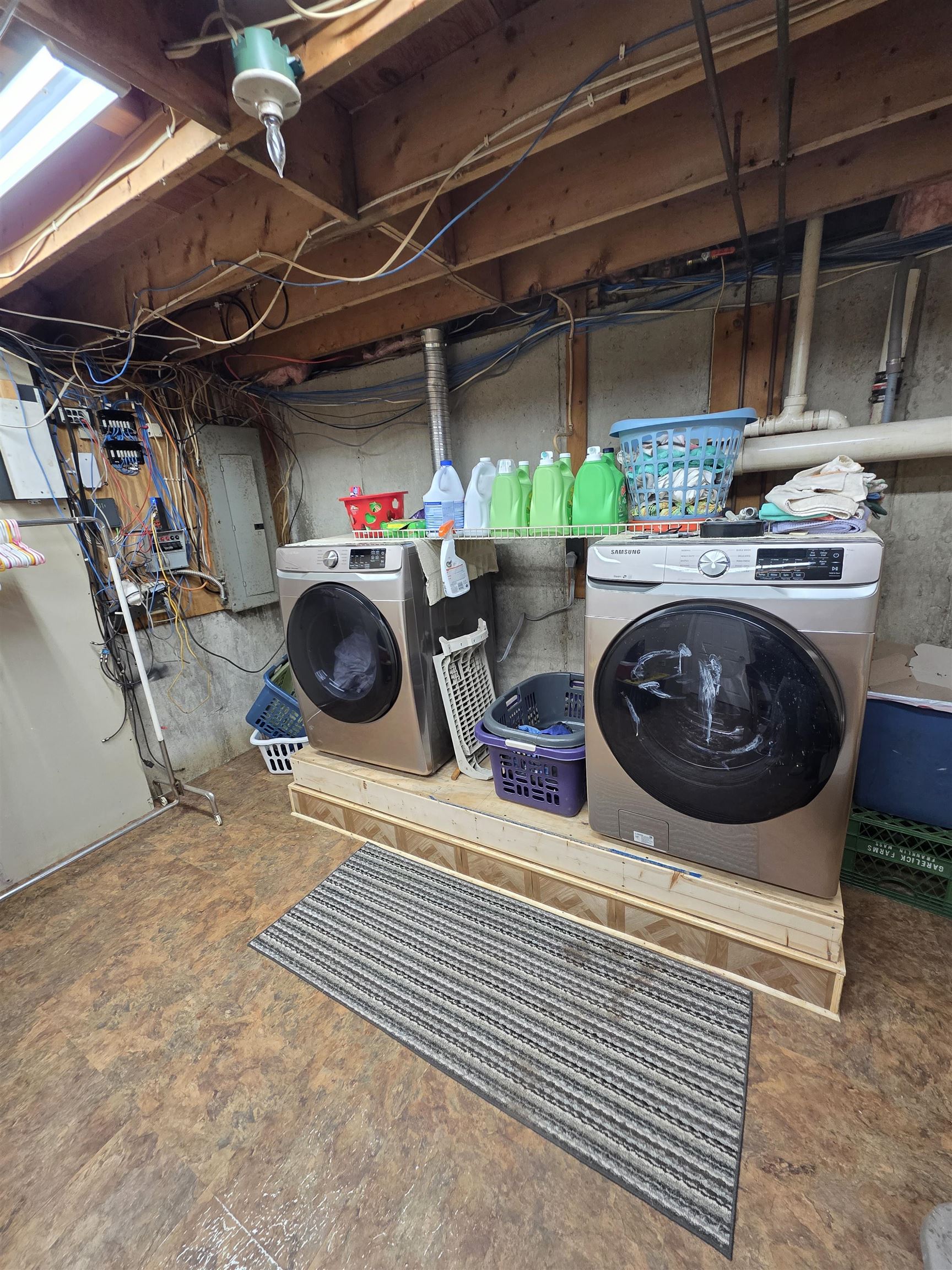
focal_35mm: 13
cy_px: 635
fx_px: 477
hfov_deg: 89.9
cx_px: 476
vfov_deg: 106.2
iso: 250
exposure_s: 1/120
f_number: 1.9
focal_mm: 2.2
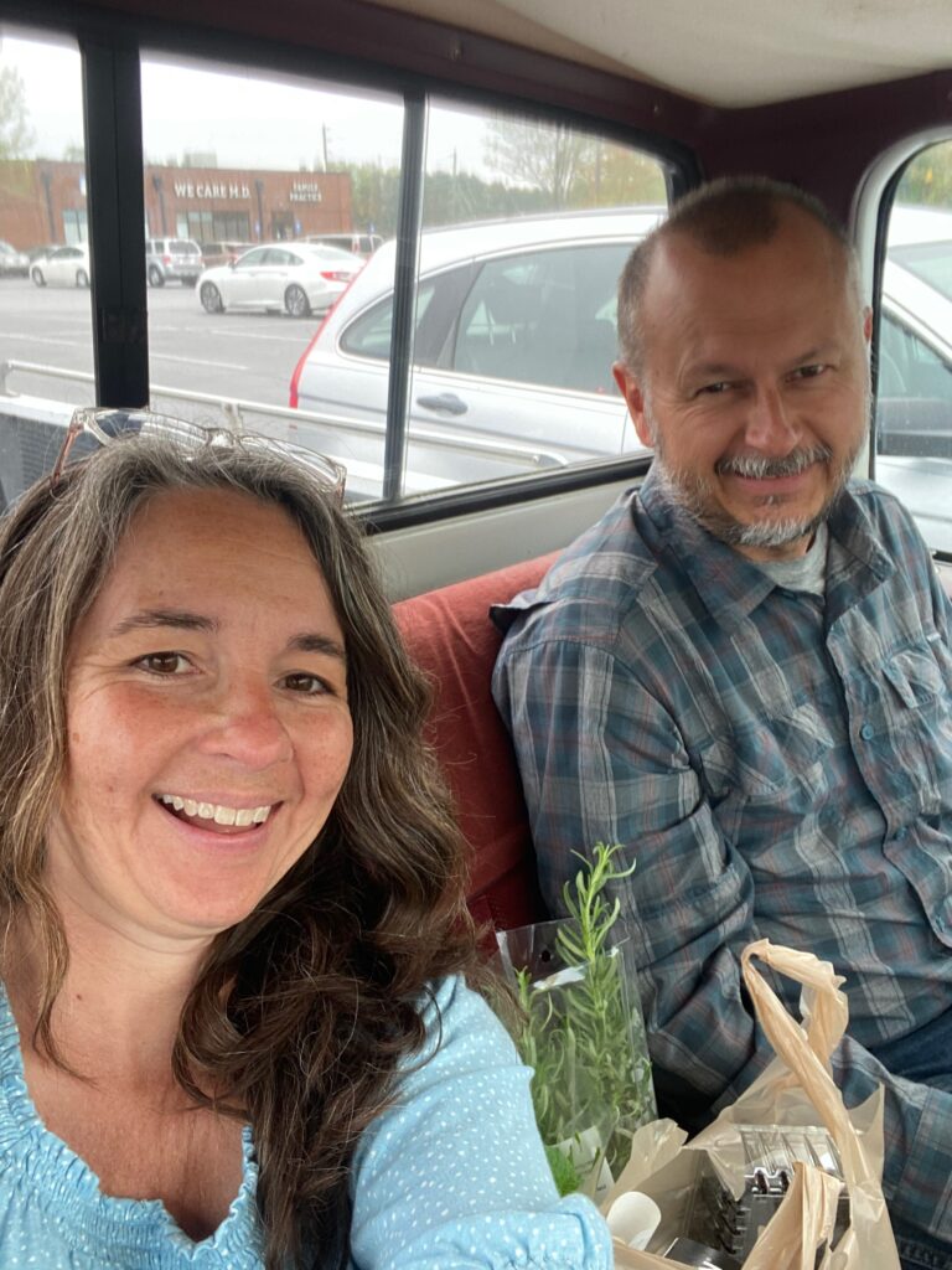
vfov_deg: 60.0
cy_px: 635
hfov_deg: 46.8
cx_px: 476
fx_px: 1100
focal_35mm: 30
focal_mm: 2.71
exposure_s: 1/122
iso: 80
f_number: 2.2
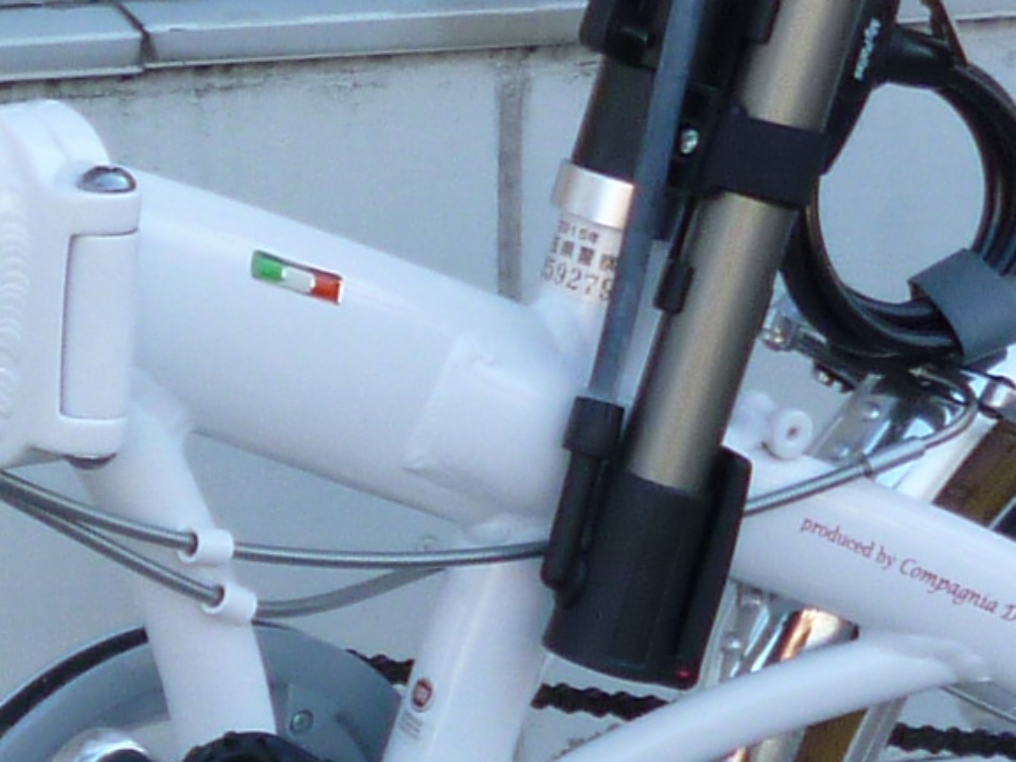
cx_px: -646
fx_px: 5196
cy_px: 269
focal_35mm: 177
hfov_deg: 10.7
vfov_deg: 8.4
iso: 100
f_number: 3.1
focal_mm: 5
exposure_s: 1/200
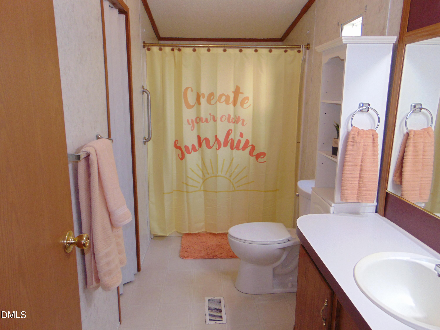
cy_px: 165
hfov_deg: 69.4
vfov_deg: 54.9
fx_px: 318
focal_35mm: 25
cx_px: 220
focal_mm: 4.5
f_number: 3
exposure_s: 1/30
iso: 200
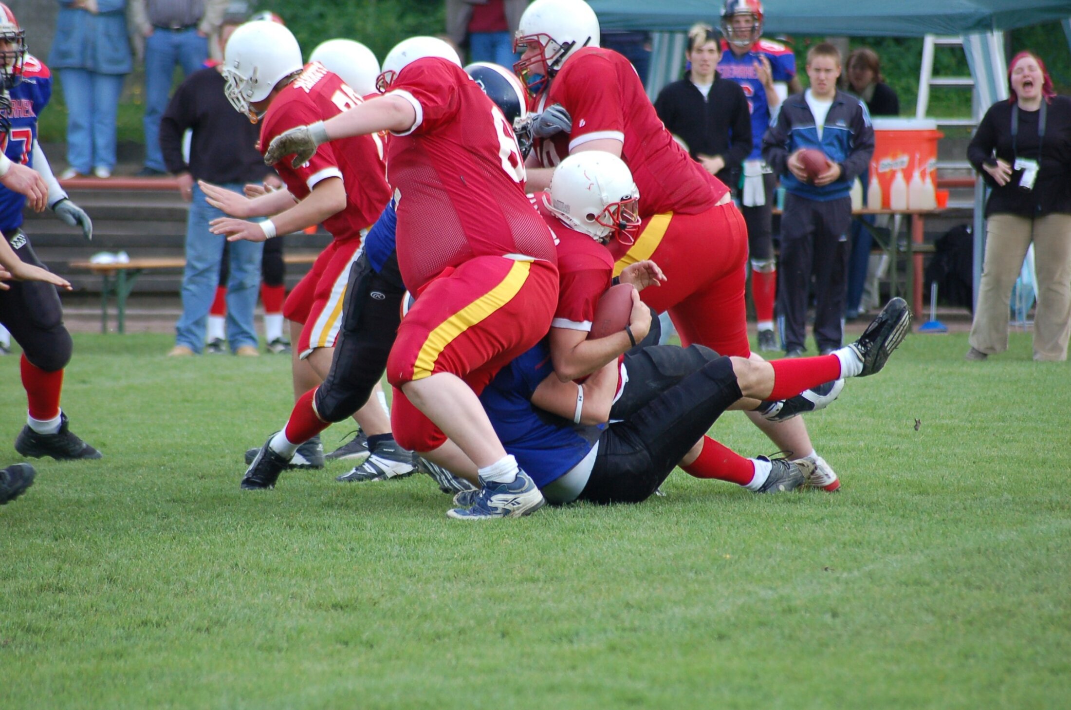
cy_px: 355
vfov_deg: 4.1
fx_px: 9799
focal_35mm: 330
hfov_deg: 6.3
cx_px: 536
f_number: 5.3
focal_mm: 220
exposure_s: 1/500
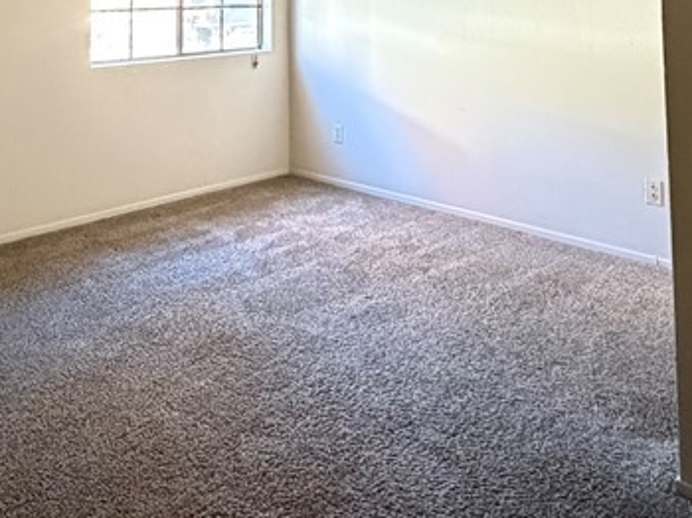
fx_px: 819
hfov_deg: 45.1
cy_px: -87
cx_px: 231
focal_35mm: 41
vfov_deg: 30.4
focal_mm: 2.22
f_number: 2.2
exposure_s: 1/60
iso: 1000
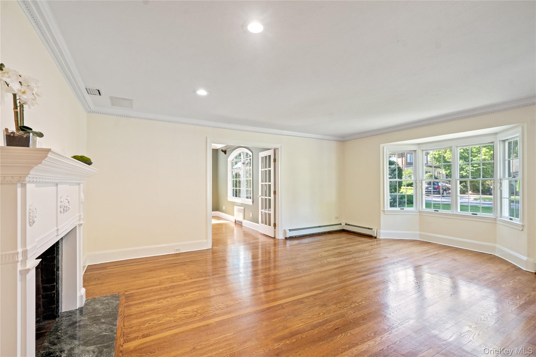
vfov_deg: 73.7
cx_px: 268
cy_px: 178
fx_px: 238
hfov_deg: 96.7
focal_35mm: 16
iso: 1250
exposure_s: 1/10
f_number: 6.3
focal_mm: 16
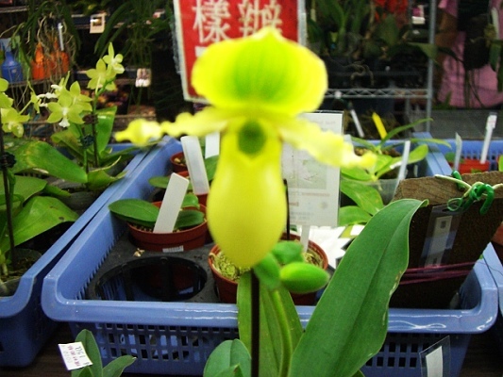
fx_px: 683
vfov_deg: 30.9
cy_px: 188
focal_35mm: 47
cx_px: 252
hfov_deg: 40.4
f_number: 3
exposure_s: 1/100
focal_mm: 7.6
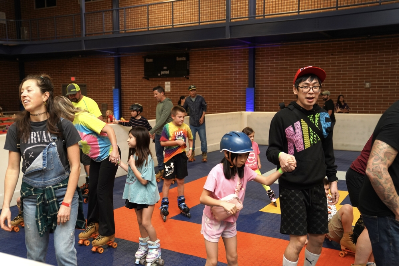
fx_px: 399
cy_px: 133
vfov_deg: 36.8
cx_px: 200
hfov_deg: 53.1
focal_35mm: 36
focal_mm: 36
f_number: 3.2
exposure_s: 1/200
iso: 2000
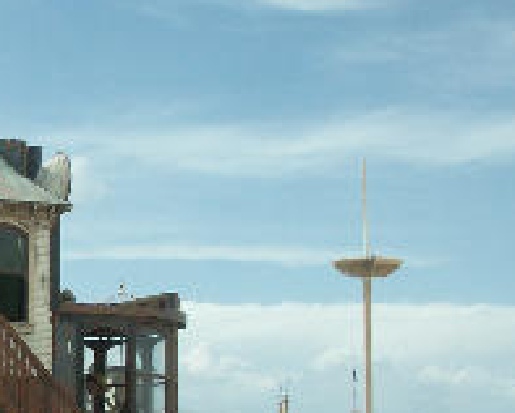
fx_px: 1327
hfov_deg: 20.3
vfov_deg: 17.4
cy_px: 366
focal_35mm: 87
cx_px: -129
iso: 100
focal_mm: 8.61
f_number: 9
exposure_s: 1/500
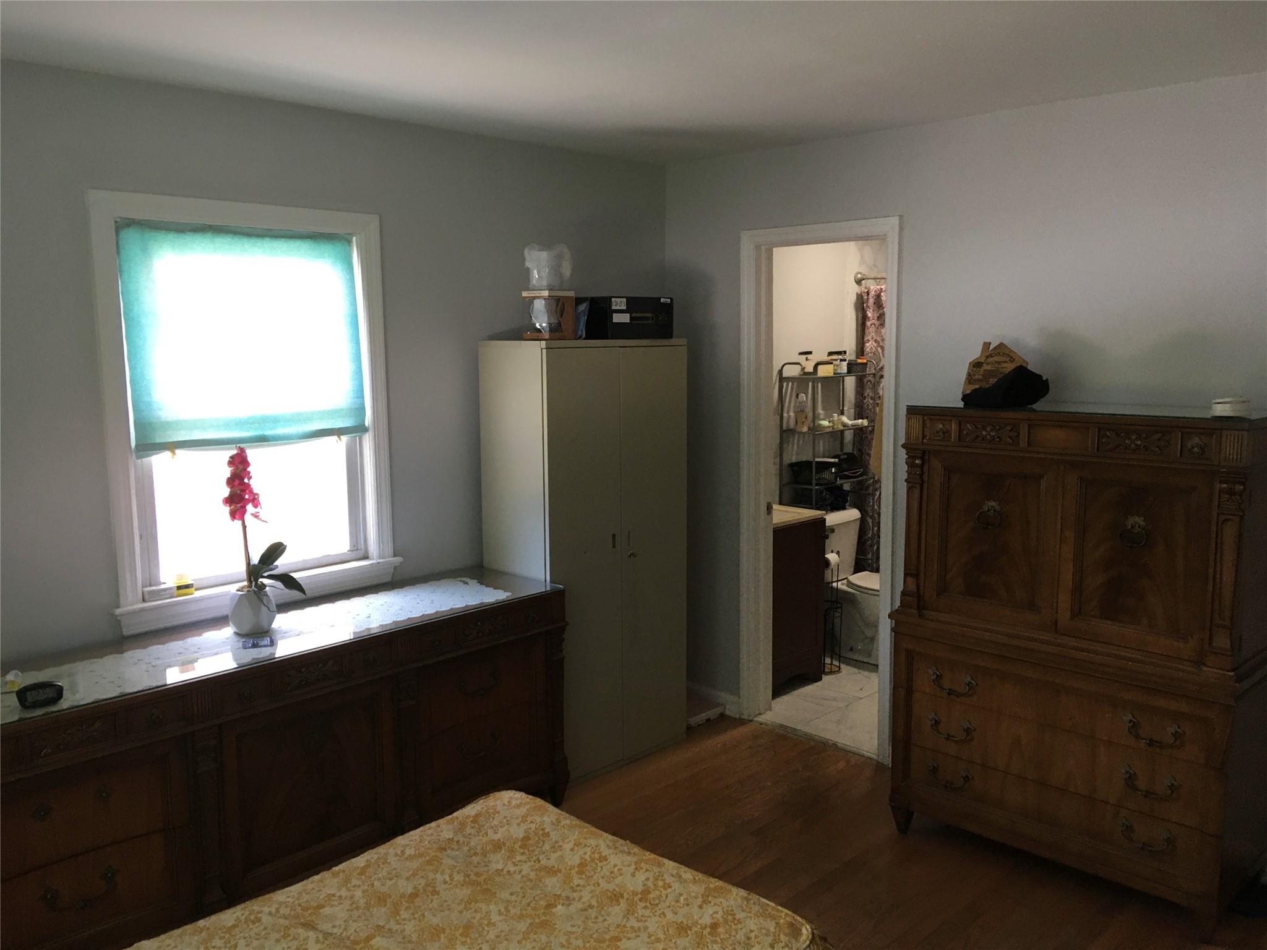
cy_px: 475
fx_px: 1061
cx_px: 634
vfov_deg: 48.2
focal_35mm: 29
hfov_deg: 61.7
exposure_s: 1/30
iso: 100
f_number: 2.2
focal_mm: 4.15
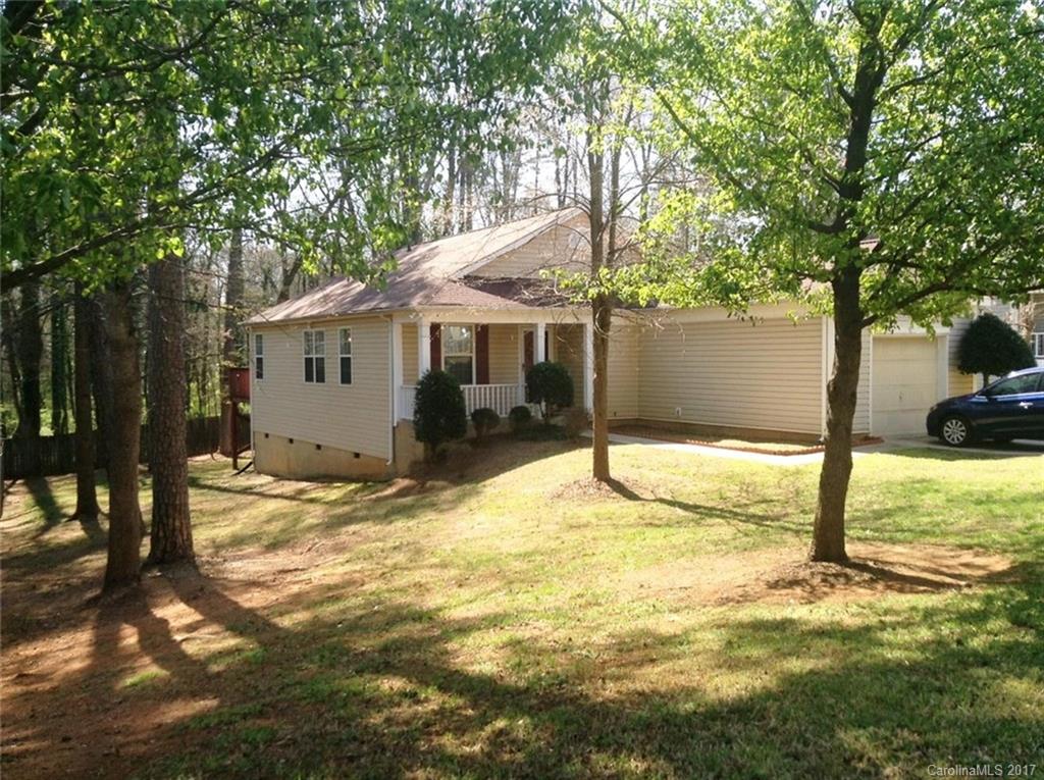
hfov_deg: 55.4
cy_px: 390
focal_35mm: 33
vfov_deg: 42.8
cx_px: 522
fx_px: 994
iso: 25
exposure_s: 1/299
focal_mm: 3.3
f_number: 2.4
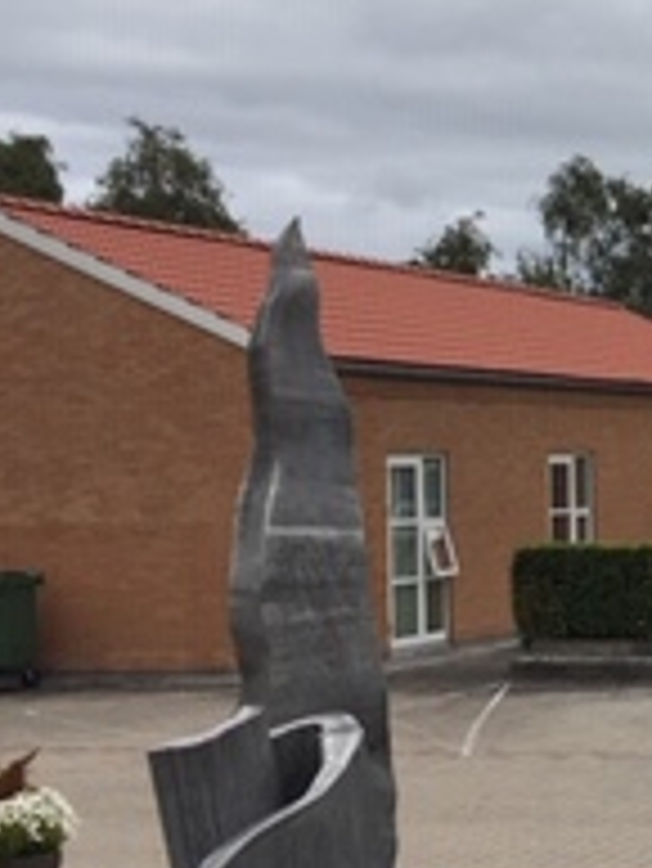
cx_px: 1106
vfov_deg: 20.4
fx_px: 2408
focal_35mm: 96
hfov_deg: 14.0
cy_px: 495
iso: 25
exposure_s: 1/1923
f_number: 2.2
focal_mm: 4.15
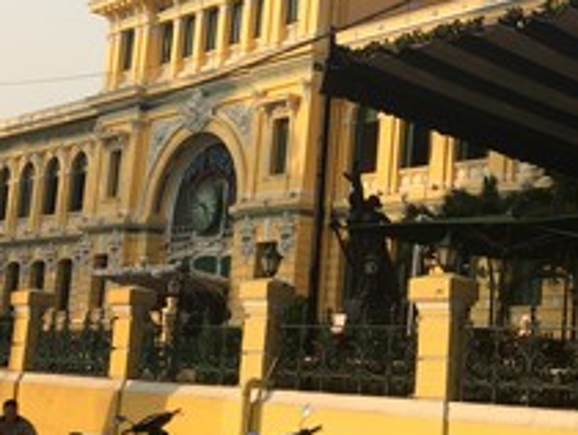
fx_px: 1153
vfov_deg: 21.4
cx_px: 556
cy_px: 211
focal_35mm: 69
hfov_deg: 26.8
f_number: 2.2
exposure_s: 1/1172
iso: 32
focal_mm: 4.15
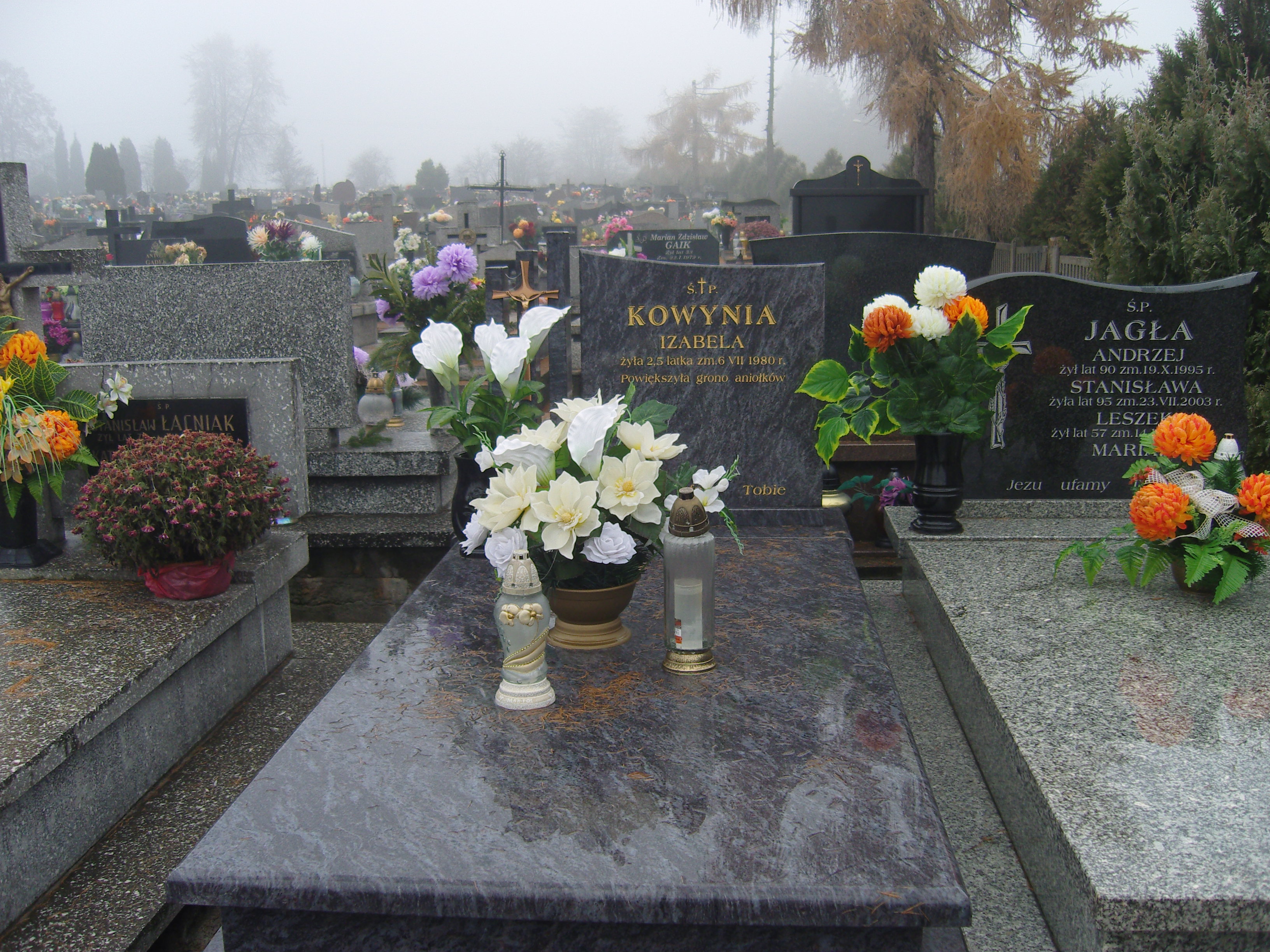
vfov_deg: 41.8
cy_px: 476
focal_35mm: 34
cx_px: 635
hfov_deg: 54.0
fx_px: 1247
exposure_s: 1/250
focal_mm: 7.3
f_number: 2.8
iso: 100
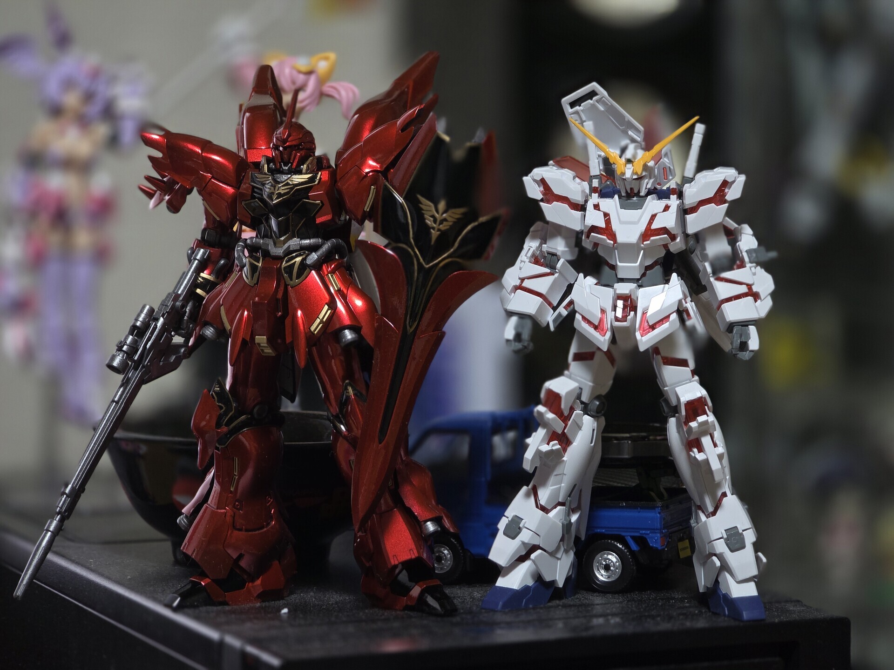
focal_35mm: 115
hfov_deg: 17.1
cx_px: 447
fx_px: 2970
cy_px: 335
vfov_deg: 12.9
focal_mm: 18.6
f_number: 3.4
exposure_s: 1/30
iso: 320
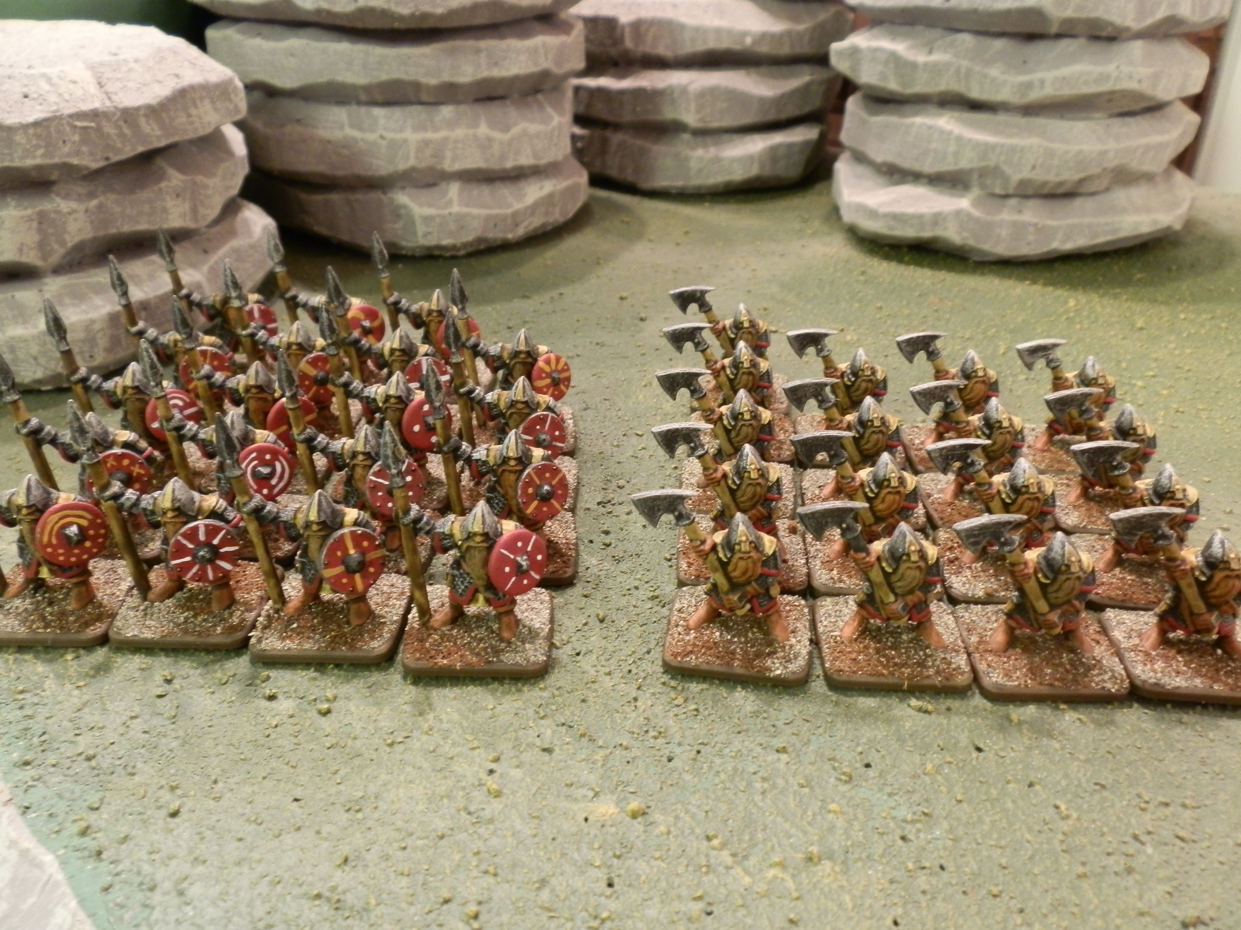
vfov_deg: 49.7
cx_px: 620
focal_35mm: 28
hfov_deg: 63.4
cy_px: 465
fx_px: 1004
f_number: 3.1
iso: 200
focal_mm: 5
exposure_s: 1/8
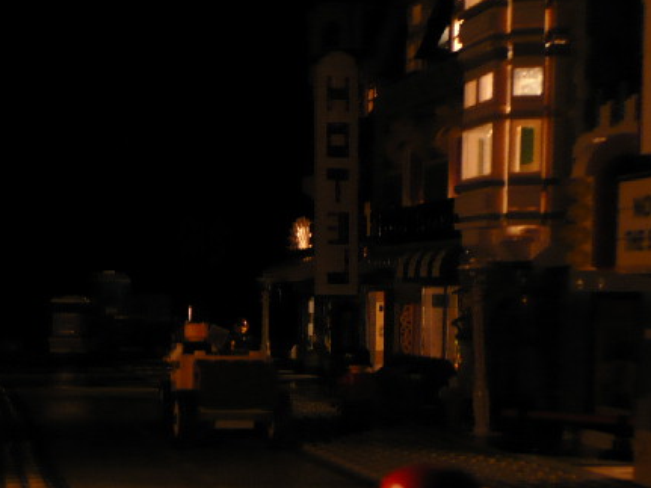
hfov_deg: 35.3
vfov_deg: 27.8
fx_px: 978
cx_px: 104
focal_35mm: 52
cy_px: 337
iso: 200
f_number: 3.3
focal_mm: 4.6
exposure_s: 1
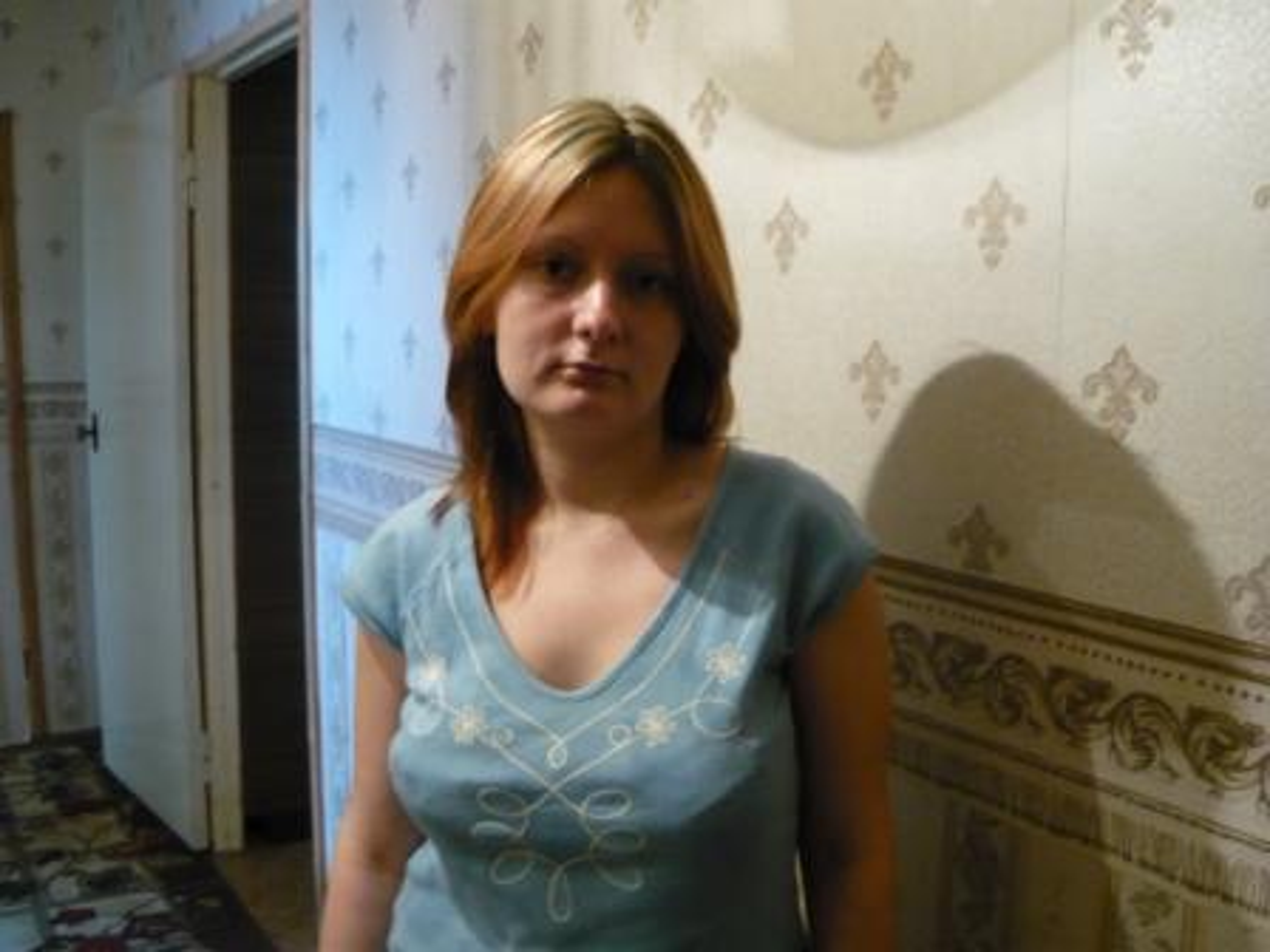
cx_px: 635
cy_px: 476
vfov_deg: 42.9
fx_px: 1211
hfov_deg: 55.4
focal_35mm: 33
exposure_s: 1/20
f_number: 2.8
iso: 400
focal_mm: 5.5
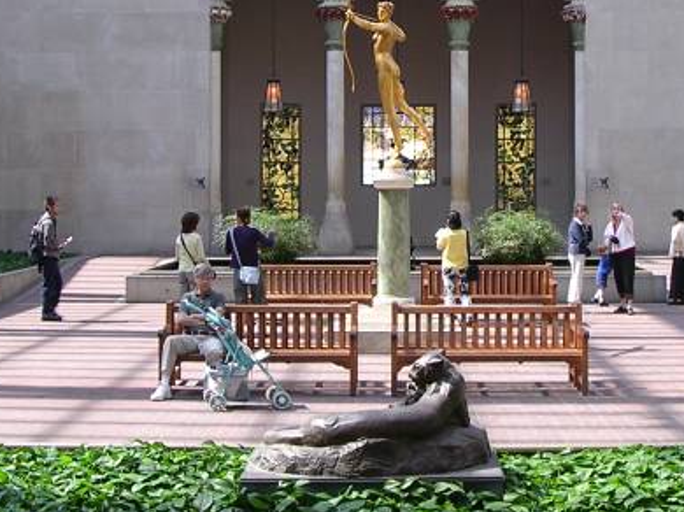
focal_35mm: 78
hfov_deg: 25.0
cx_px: 395
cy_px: 156
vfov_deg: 18.8
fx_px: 1540
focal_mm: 5.8
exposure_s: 1/35.8
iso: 100
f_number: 2.8
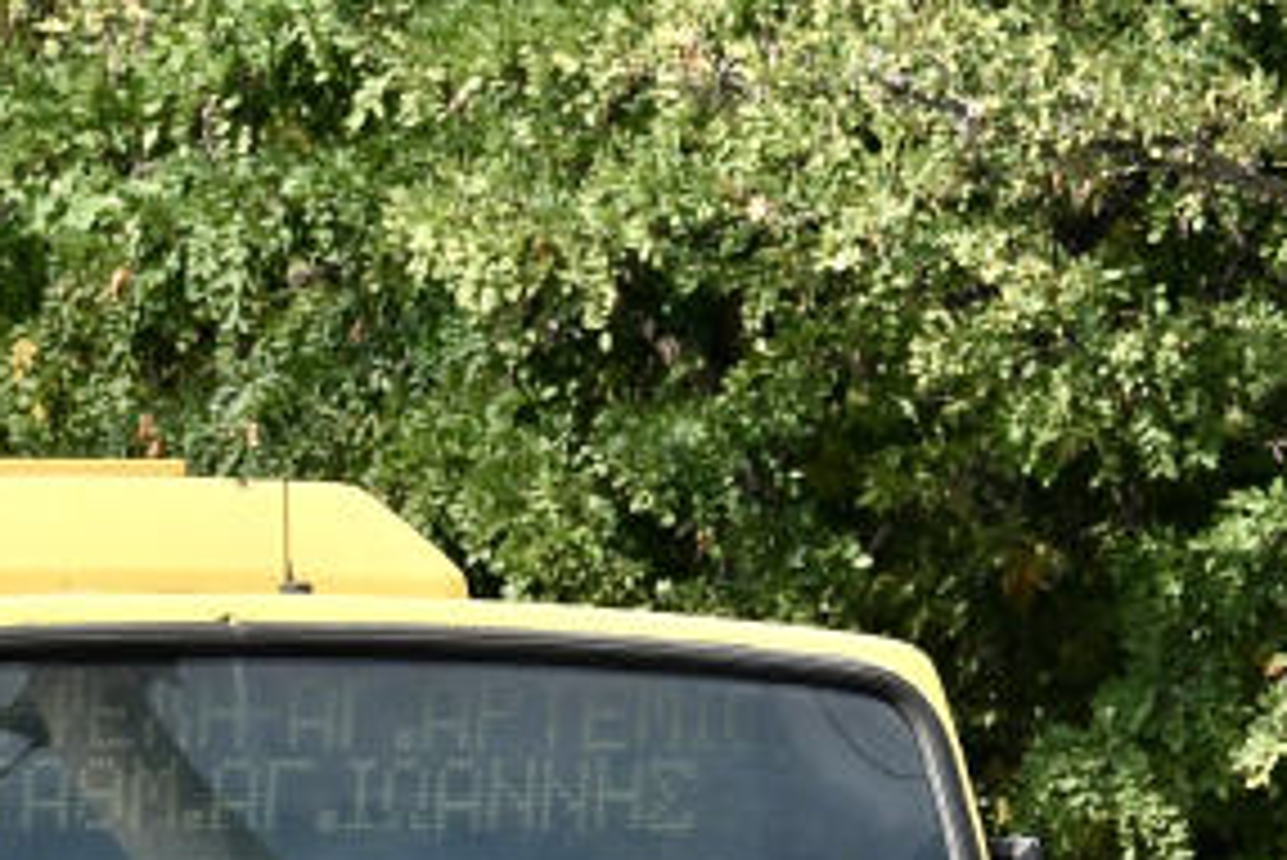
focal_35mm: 613
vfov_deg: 2.2
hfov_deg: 3.3
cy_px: 961
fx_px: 21925
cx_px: -1022
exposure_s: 1/500
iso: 180
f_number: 5.6
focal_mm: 90
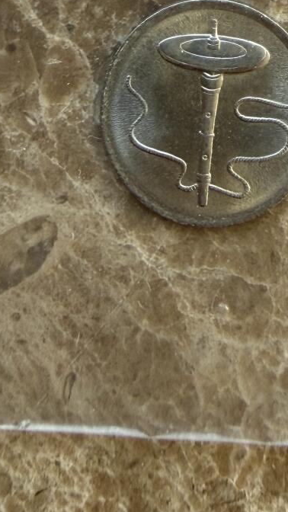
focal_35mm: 70
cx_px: 242
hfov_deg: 17.1
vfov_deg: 26.5
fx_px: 950
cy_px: -117
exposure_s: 1/140
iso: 50
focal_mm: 2.22
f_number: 2.2
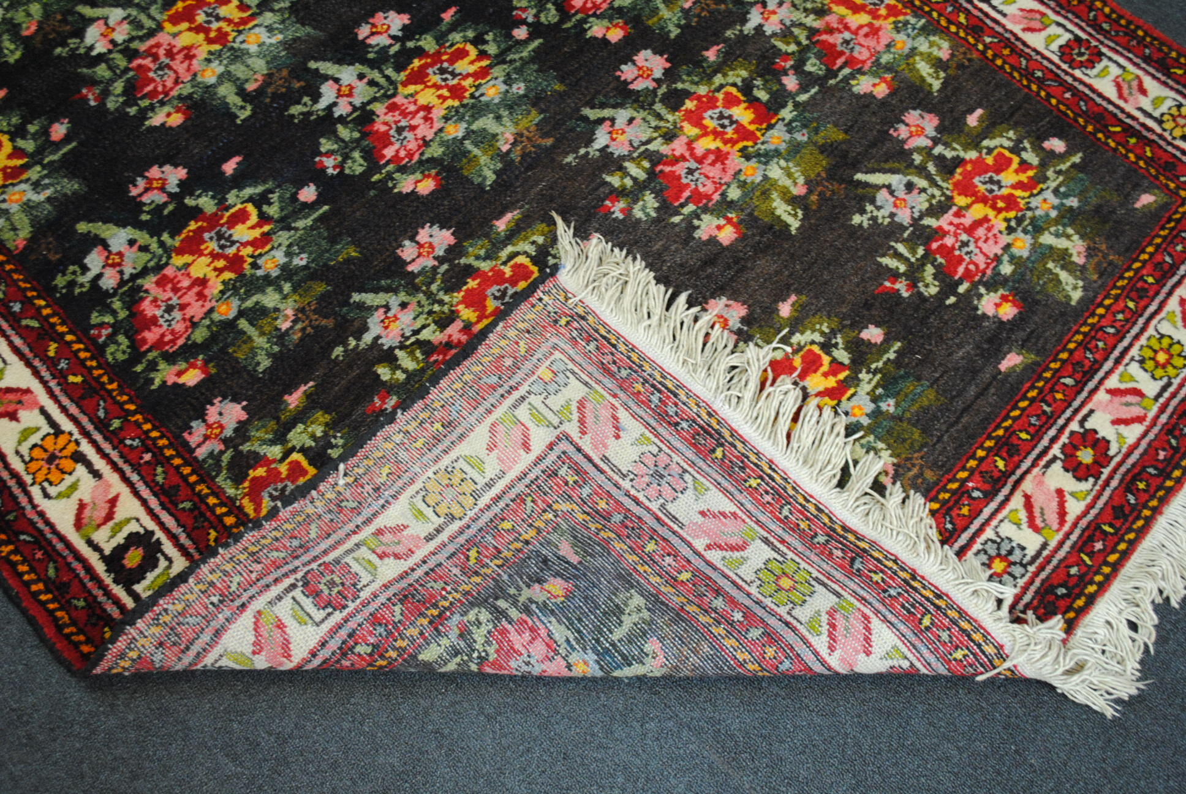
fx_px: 1187
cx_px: 593
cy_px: 397
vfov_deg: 37.0
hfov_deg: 53.1
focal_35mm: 36
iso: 800
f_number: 4
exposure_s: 1/30
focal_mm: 24
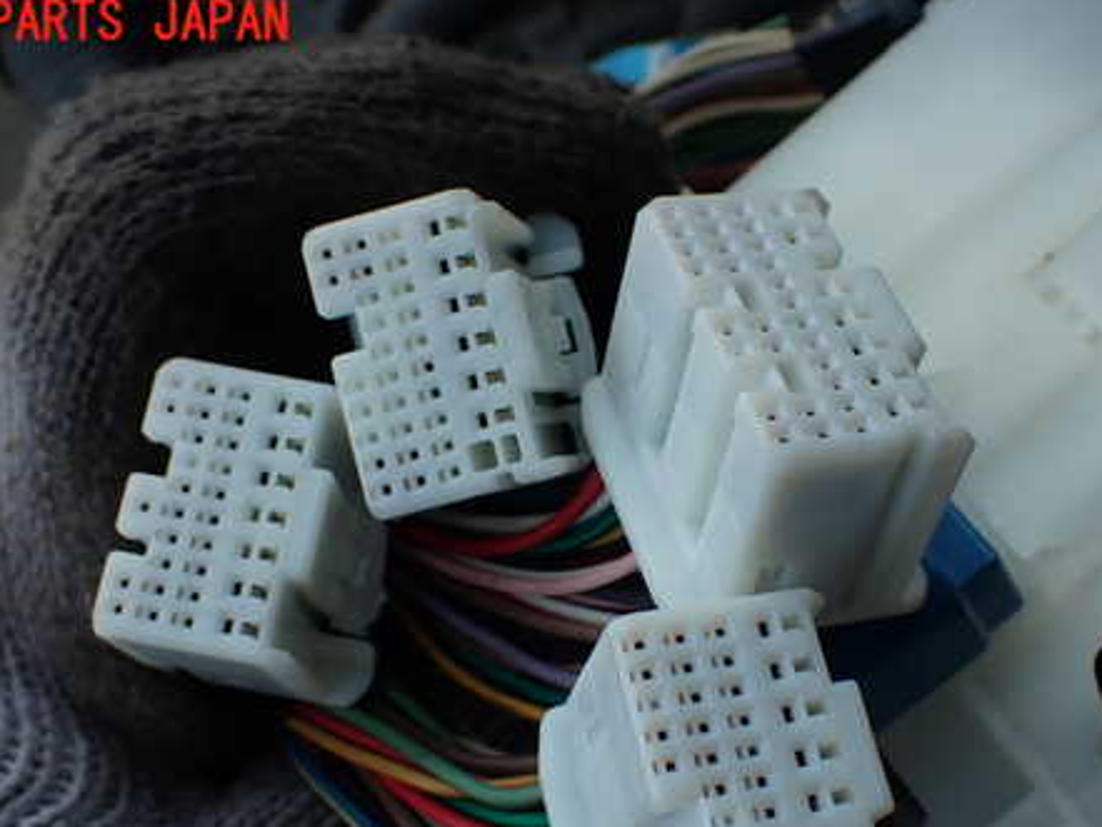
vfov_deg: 29.5
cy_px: 555
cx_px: 585
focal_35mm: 49
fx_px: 1560
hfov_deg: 38.9
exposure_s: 1/200
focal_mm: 6.37
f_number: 3.5
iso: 100
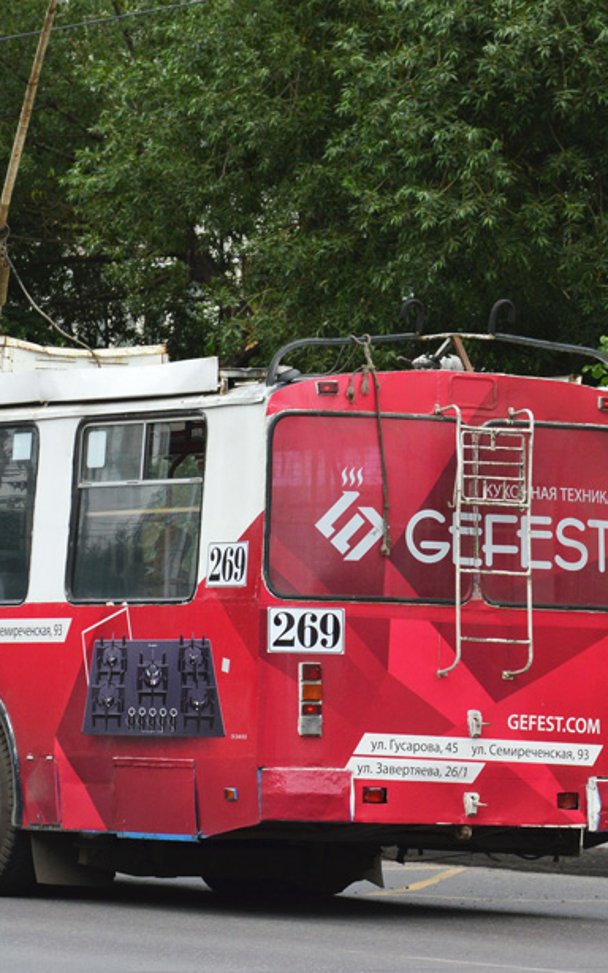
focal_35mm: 224
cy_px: 353
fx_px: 5936
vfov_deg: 9.4
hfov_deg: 5.9
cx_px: 30
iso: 200
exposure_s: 1/400
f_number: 8
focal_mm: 75
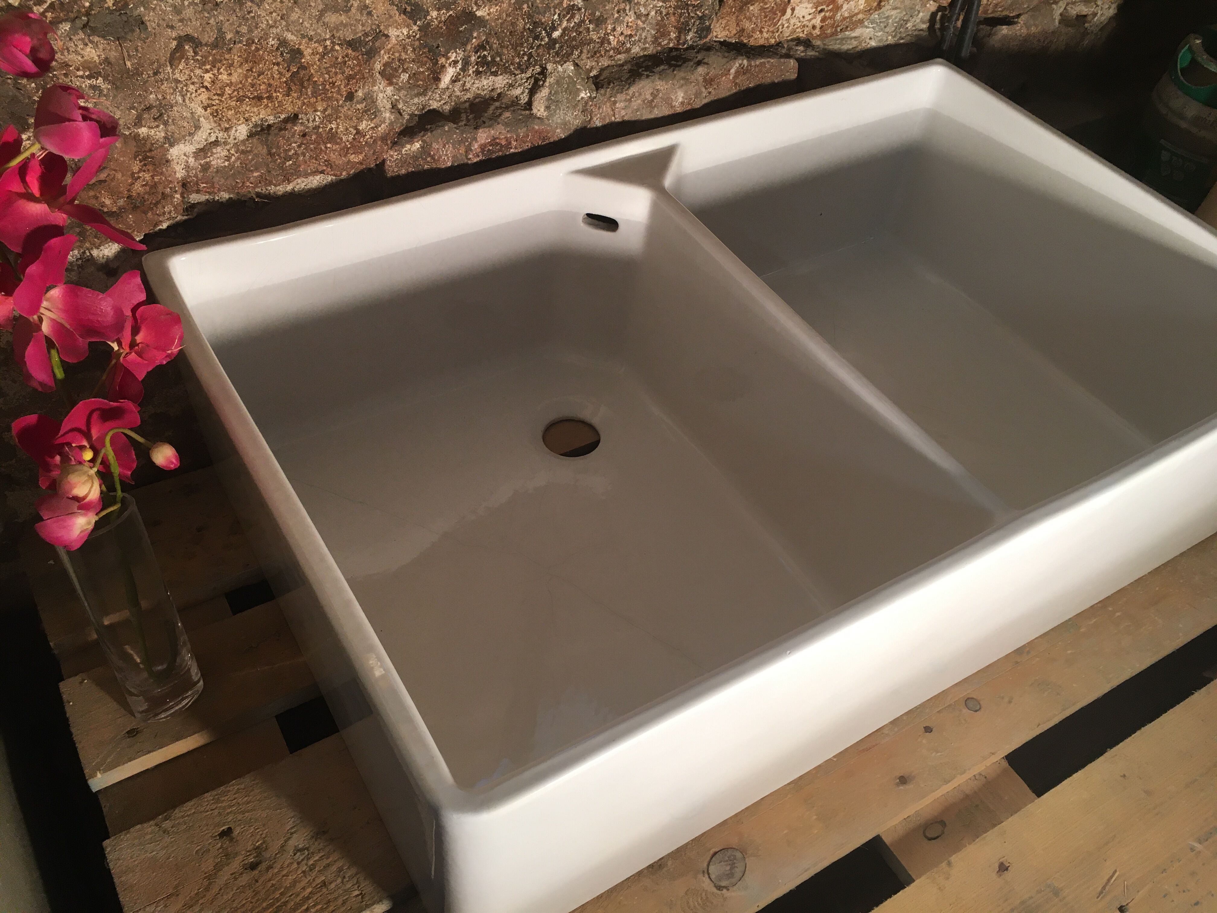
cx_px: 608
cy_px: 456
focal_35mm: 29
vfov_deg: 48.2
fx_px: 1020
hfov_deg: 61.7
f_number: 2.2
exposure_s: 1/33
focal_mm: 4.15
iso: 40
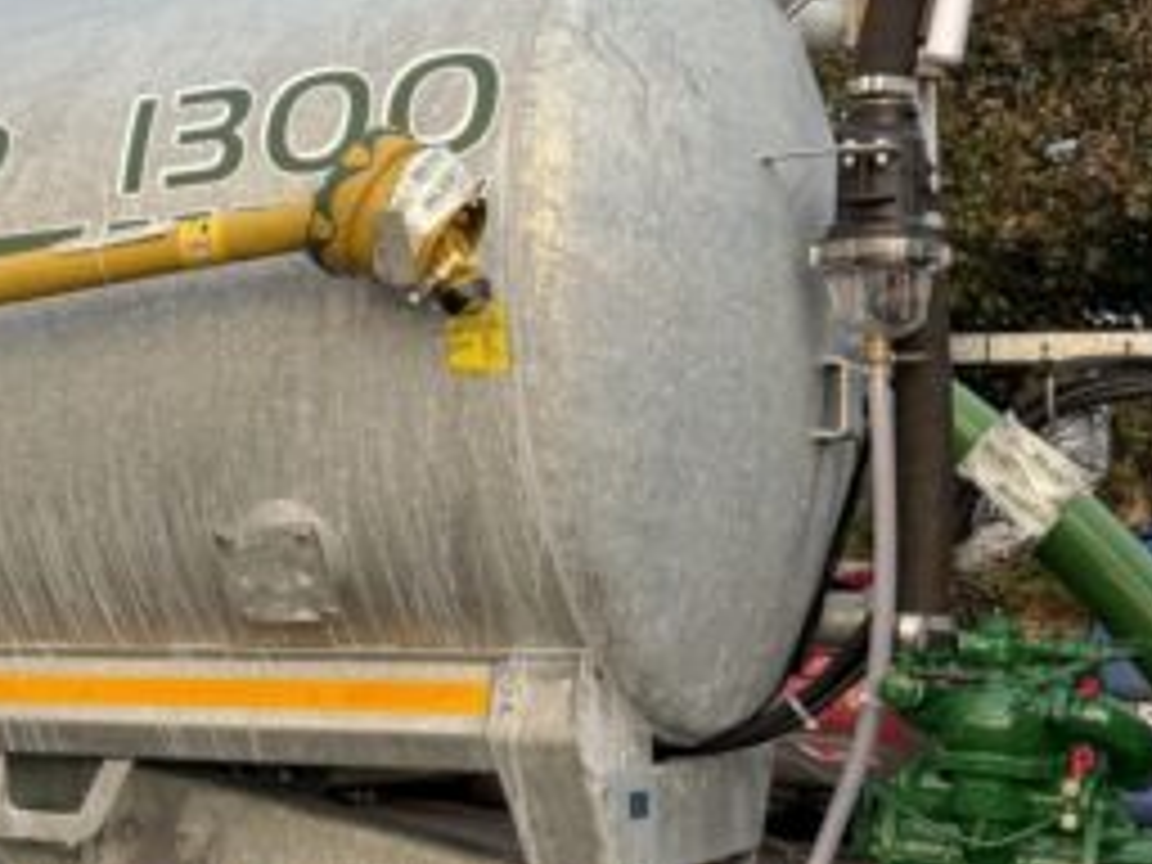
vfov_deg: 20.4
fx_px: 2396
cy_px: 428
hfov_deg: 25.8
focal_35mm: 72
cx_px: 32
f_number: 1.78
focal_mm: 6.76
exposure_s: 1/121
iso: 80
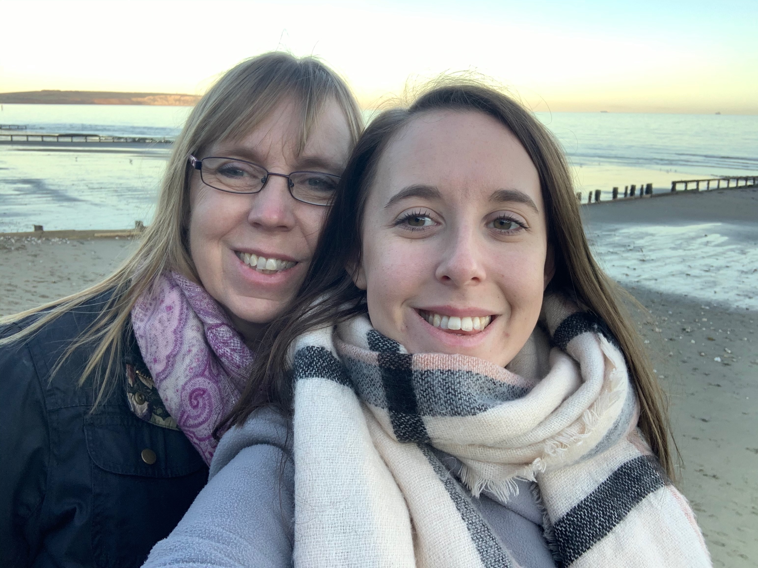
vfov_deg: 44.2
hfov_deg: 56.8
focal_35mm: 32
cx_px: 379
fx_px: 701
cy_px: 284
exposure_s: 1/121
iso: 32
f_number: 2.2
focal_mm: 2.87
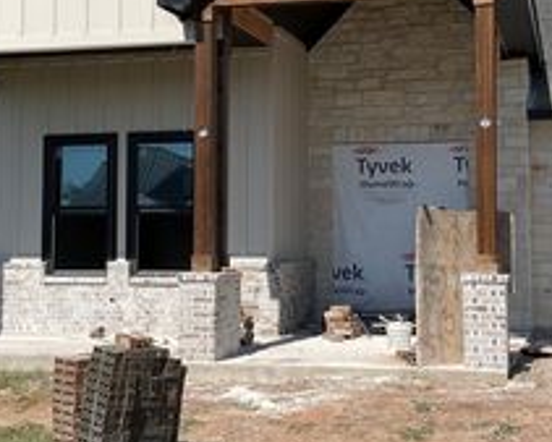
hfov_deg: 28.3
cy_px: 156
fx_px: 1095
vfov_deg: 22.7
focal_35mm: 67
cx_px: 306
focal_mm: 3
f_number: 1.8
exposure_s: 1/3322
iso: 16
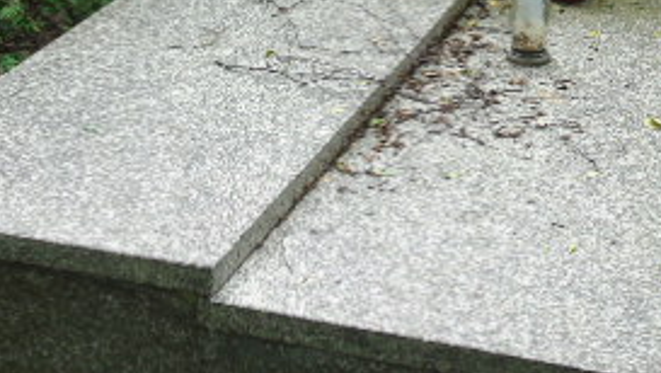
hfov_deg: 20.9
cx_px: 228
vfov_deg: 11.8
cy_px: 65
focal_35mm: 102
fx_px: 1789
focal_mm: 7.1
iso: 80
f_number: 3.9
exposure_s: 1/125
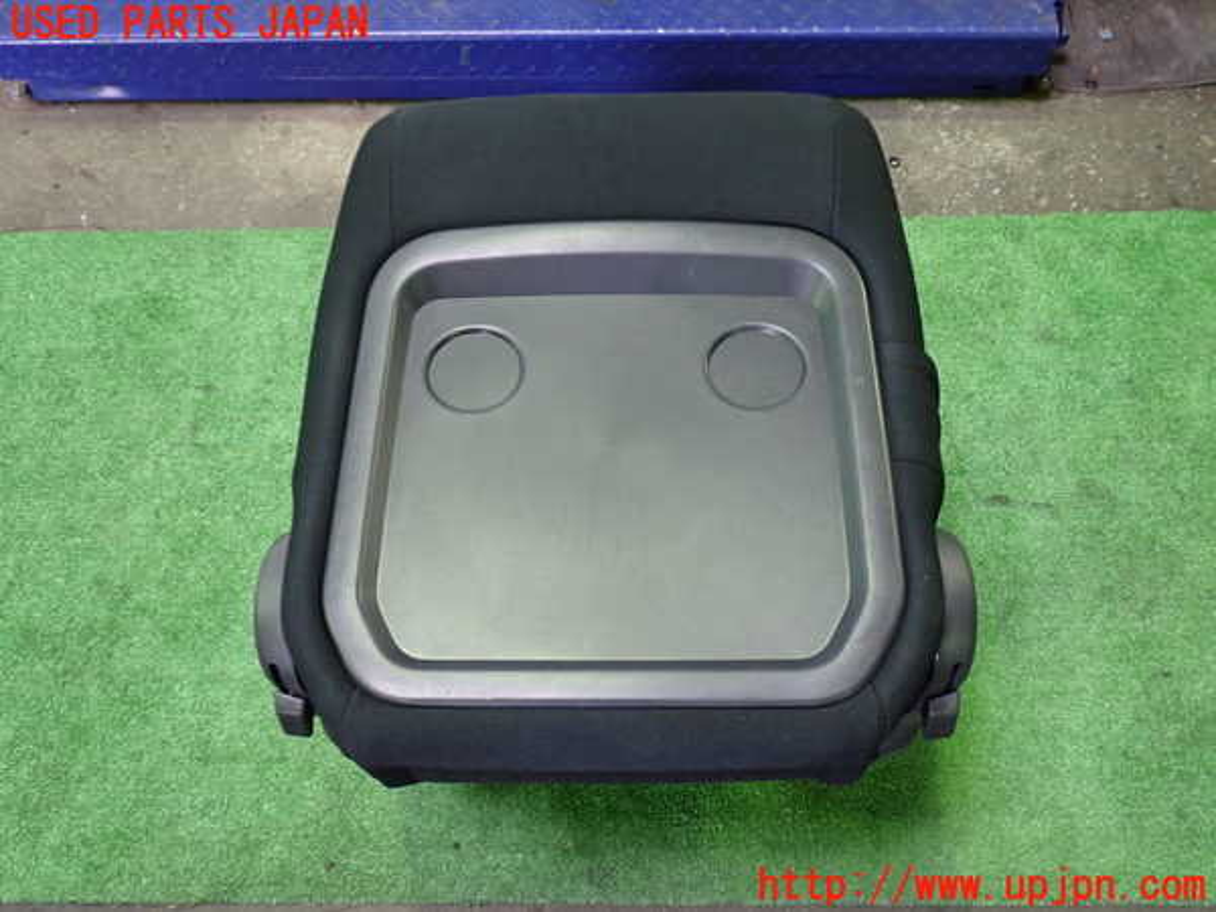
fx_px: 1124
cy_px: 456
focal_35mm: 32
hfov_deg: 56.8
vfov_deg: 44.2
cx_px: 608
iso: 640
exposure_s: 1/30
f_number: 2.4
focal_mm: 5.79
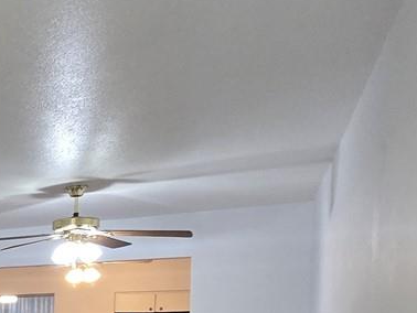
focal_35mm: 55
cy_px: 371
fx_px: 663
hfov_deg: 21.3
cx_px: -352
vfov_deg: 24.2
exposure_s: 1/60
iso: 200
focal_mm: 2.2
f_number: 2.2
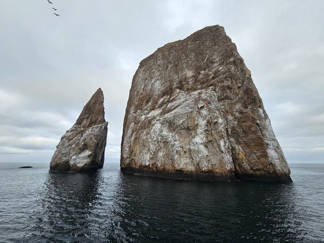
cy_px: 122
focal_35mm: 13
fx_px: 122
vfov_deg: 89.9
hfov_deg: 106.2
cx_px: 162
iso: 50
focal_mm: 2.2
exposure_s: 1/143
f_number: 2.2
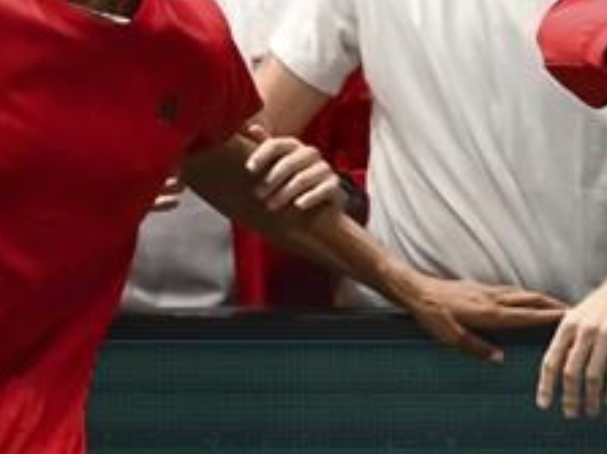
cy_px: 129
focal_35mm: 729
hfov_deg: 2.7
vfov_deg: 2.0
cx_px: 125
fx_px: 12776
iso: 5000
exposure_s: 1/1600
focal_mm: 260
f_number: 4
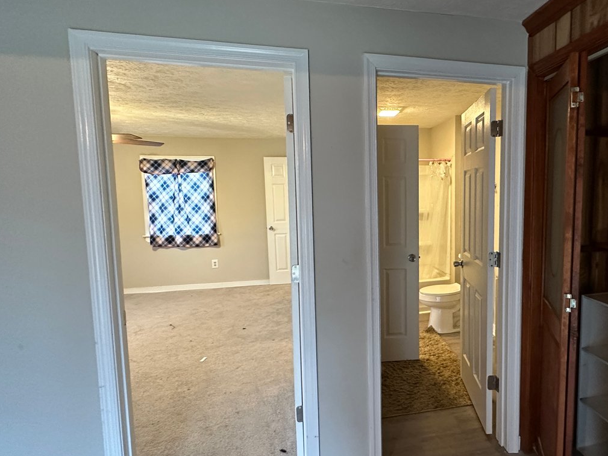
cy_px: 223
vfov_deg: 63.4
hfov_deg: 76.6
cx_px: 402
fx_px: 369
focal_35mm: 21
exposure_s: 1/60
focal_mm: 2.22
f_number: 2.2
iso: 640
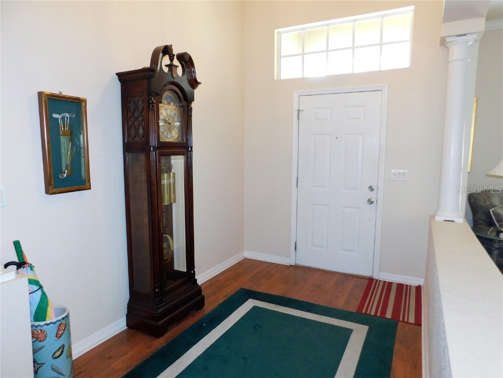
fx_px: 334
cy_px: 189
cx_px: 252
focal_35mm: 23
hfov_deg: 73.9
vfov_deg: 58.9
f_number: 3
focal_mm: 4
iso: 200
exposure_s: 1/30
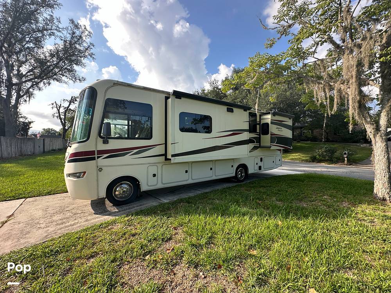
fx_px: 158
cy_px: 146
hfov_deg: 102.1
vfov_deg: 85.7
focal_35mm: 14
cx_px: 196
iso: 40
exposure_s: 1/370
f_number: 2.2
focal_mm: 2.22
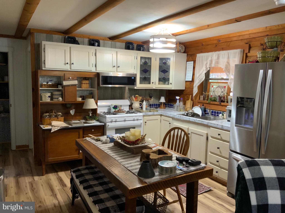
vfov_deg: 48.2
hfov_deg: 61.7
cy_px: 106
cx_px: 142
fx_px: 239
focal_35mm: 29
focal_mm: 3
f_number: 1.8
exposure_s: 1/60
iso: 125
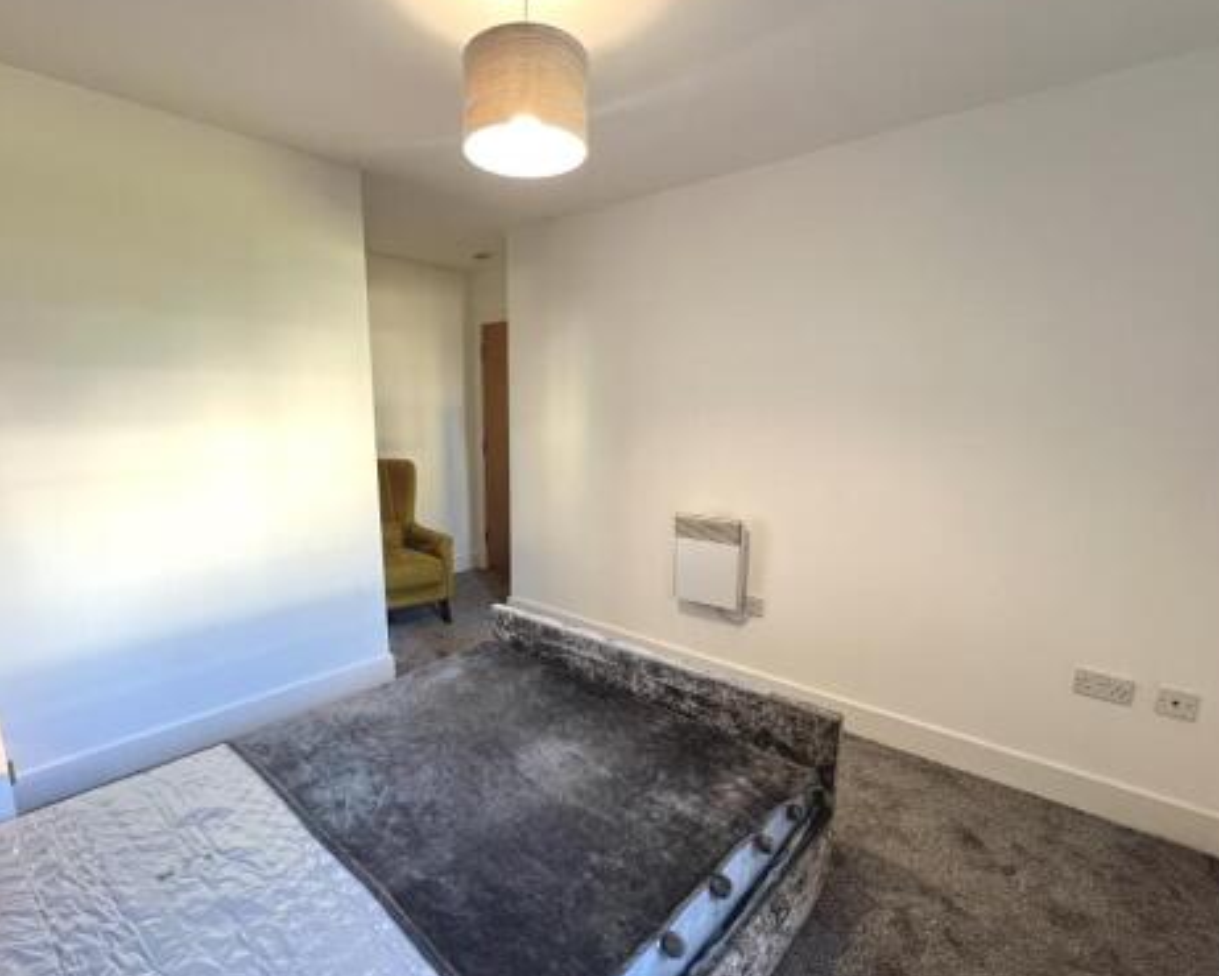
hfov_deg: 92.8
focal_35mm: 16
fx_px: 577
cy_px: 539
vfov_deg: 80.2
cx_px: 550
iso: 400
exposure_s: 1/50
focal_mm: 1.57
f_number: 1.8
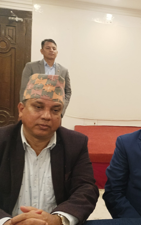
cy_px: 114
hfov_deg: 29.7
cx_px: 144
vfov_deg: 49.3
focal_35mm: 40
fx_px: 246
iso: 673
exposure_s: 1/24
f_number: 1.8
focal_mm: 4.26
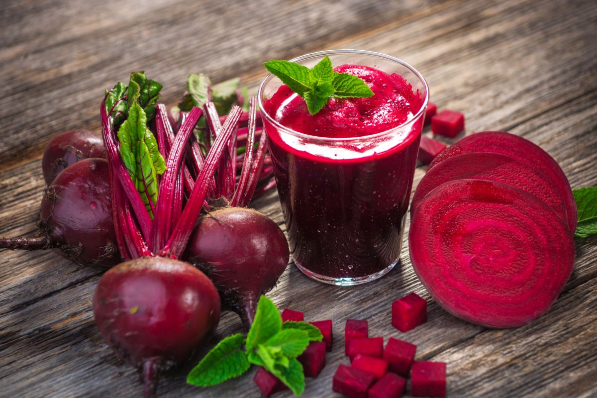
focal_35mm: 120
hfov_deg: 17.1
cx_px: 298
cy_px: 199
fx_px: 1990
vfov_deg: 11.4
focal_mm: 80
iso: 100
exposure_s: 1/125
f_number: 4.5
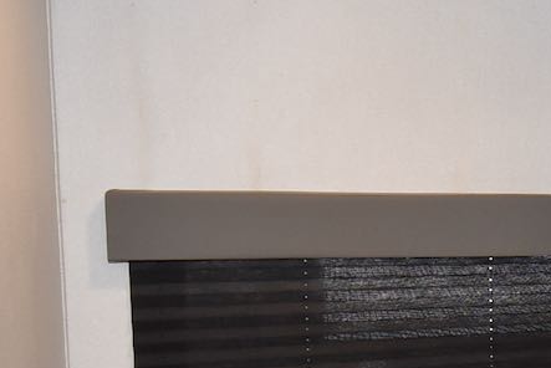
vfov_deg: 21.9
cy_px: 310
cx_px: 522
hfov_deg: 31.0
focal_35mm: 61
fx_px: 934
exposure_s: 1/80
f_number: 4.5
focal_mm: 10
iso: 800
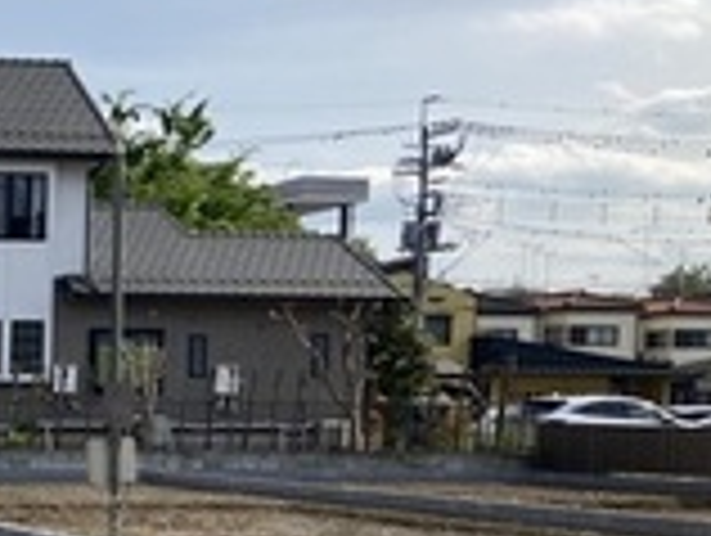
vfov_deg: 17.0
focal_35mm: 85
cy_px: 536
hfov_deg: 20.5
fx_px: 1749
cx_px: -274
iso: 20
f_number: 1.8
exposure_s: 1/2114
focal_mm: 3.99
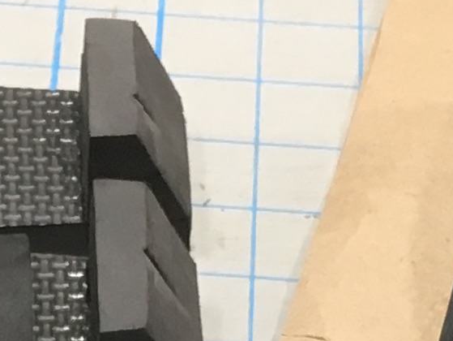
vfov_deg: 6.6
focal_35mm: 209
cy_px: 961
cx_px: 6
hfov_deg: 9.4
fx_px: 2737
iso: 32
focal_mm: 4.15
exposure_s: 1/30
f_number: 2.2
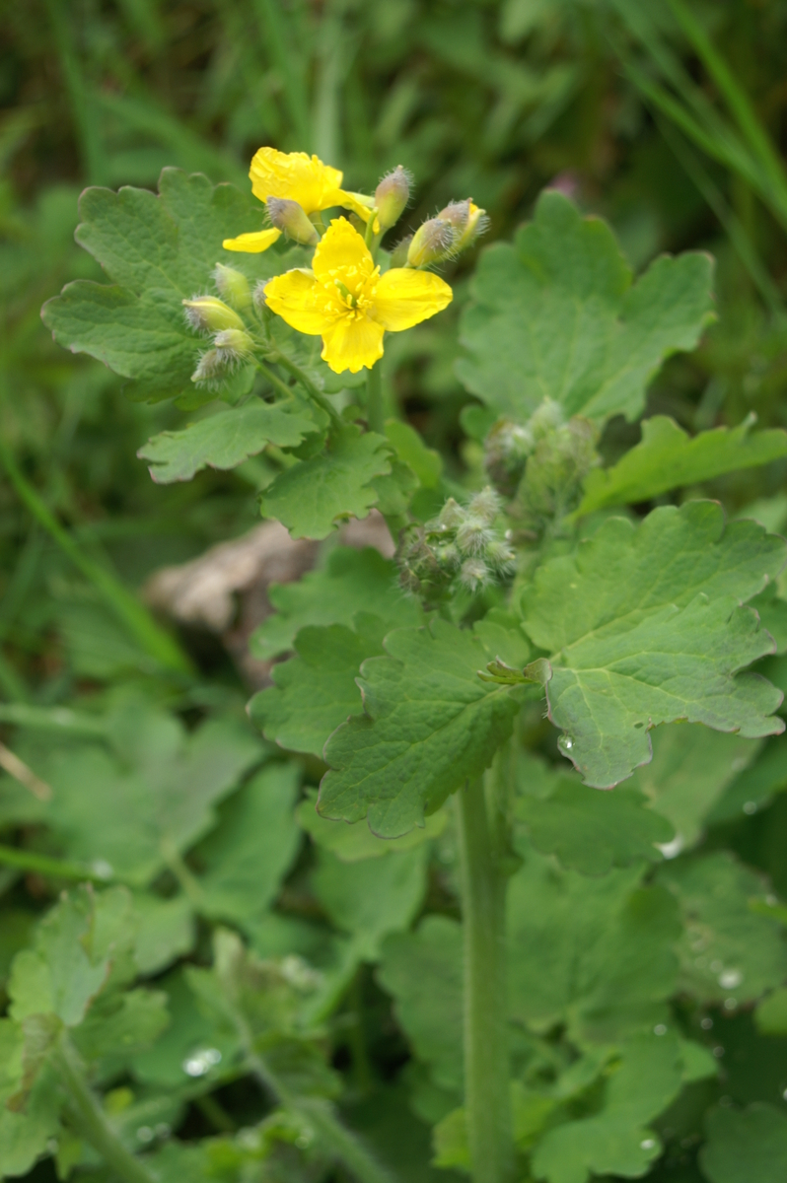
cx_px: 394
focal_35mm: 120
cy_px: 592
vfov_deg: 17.1
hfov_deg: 11.4
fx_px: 3942
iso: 100
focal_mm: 80
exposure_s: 1/20
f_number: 11
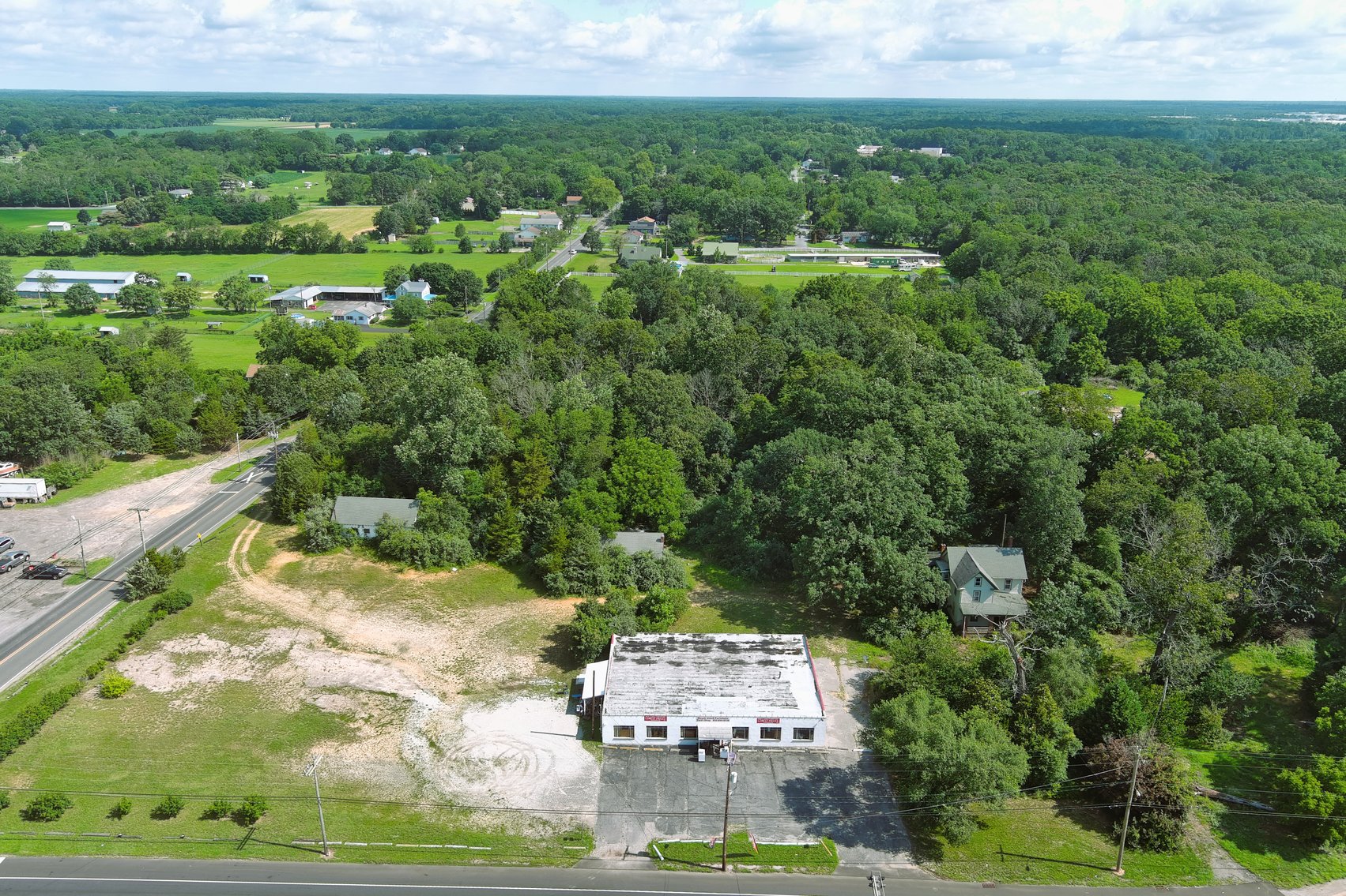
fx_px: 1084
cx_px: 673
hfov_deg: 63.7
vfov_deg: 45.0
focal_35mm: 29
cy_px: 448
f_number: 2.8
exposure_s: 1/800
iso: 100
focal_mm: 10.57
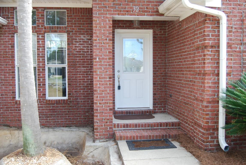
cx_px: 123
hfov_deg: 49.5
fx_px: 267
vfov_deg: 34.3
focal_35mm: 39
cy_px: 82
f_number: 5
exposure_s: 1/100
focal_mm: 26
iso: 200
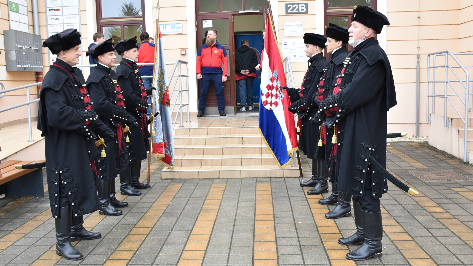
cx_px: 225
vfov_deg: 32.0
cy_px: 130
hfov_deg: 54.0
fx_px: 464
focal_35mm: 37
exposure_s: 1/60
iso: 400
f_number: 5
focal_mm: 22
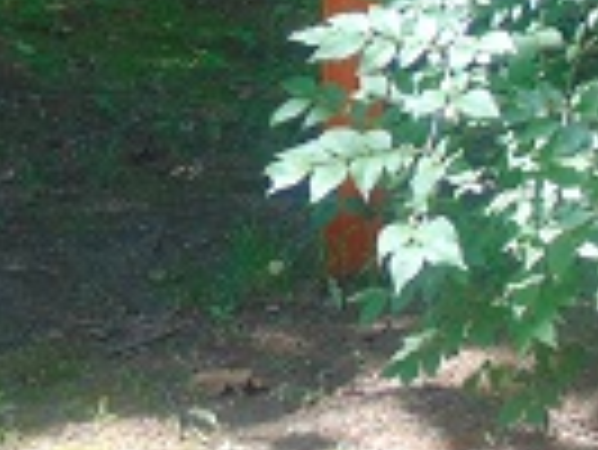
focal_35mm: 225
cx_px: -256
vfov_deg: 6.6
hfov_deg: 8.6
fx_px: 3890
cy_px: -122
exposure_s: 1/125
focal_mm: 9
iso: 80
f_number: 3.5
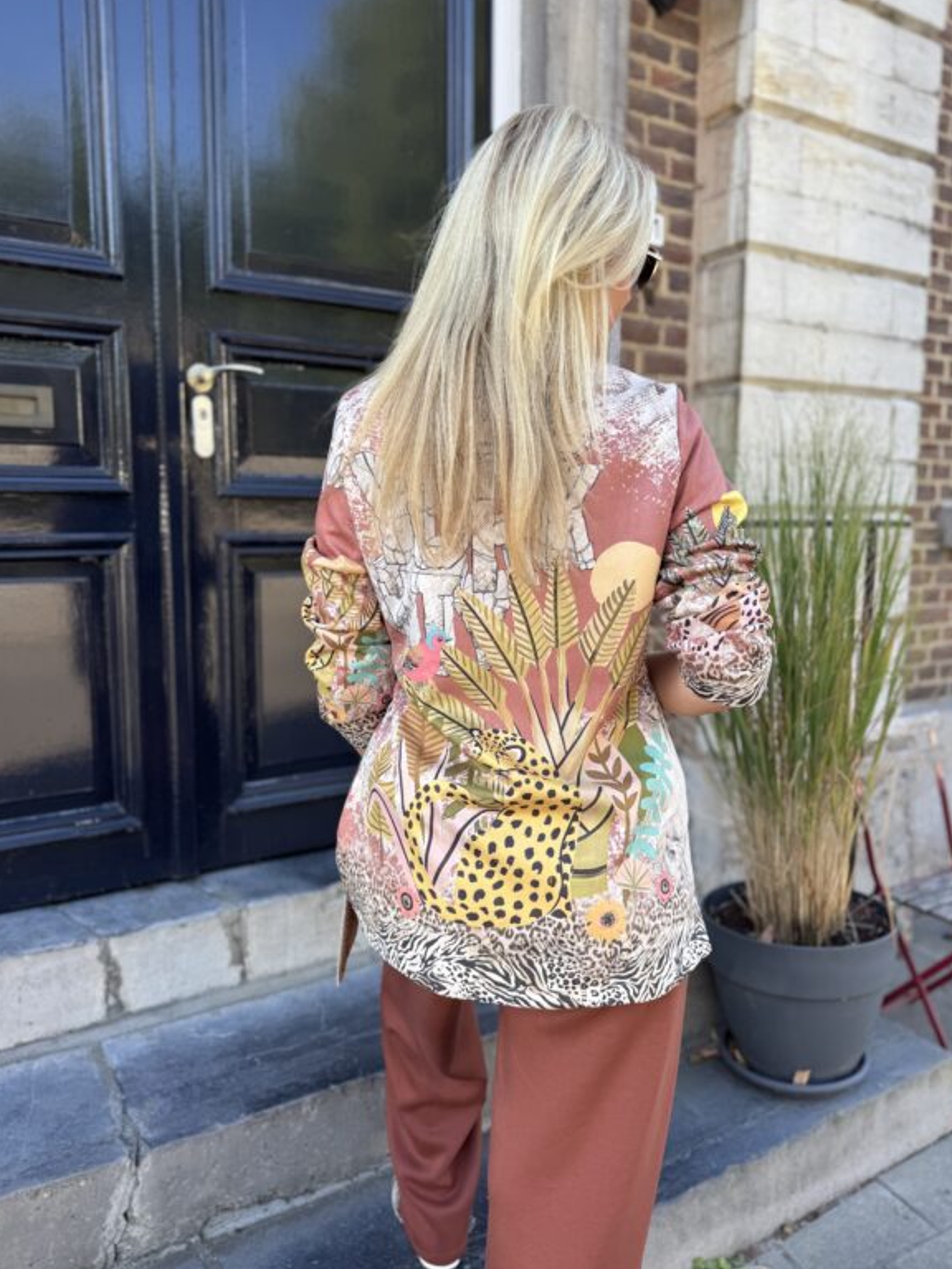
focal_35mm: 25
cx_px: 486
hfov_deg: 54.9
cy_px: 623
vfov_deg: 69.4
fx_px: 917
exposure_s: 1/433
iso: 80
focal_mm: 6.76
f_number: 1.78
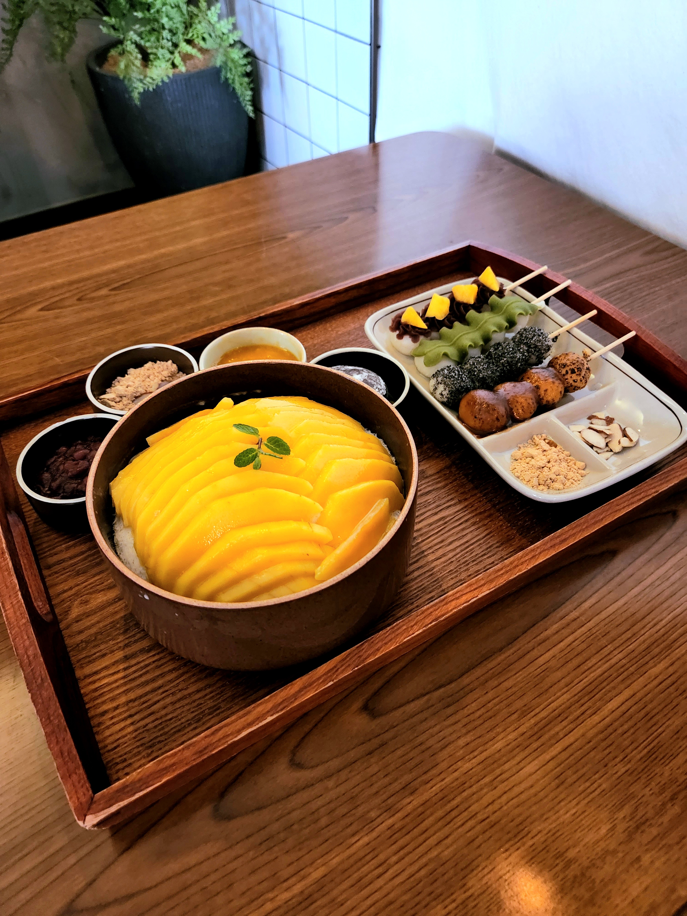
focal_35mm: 23
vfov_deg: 73.9
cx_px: 344
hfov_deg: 58.9
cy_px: 458
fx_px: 609
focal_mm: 5.4
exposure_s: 1/60.2
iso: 800
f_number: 1.8
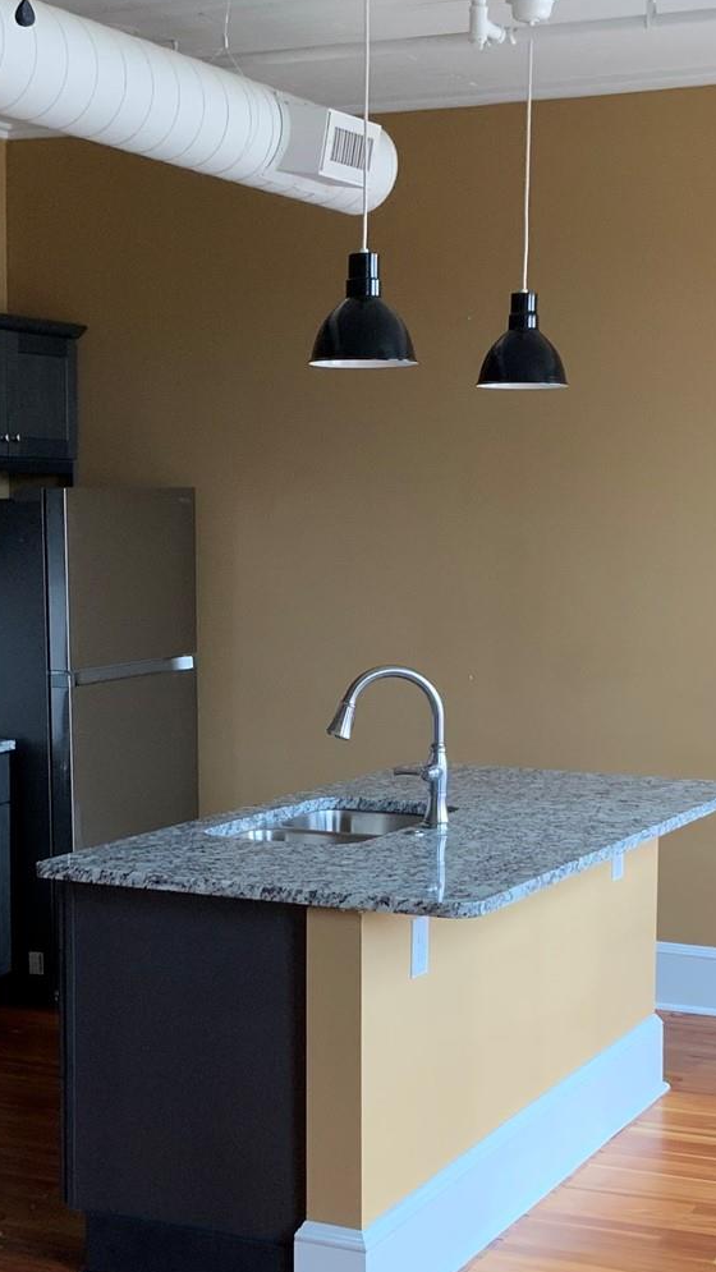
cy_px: 780
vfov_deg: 32.2
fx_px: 2193
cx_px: 294
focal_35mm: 65
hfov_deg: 18.5
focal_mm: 3
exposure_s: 1/60
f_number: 1.8
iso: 64
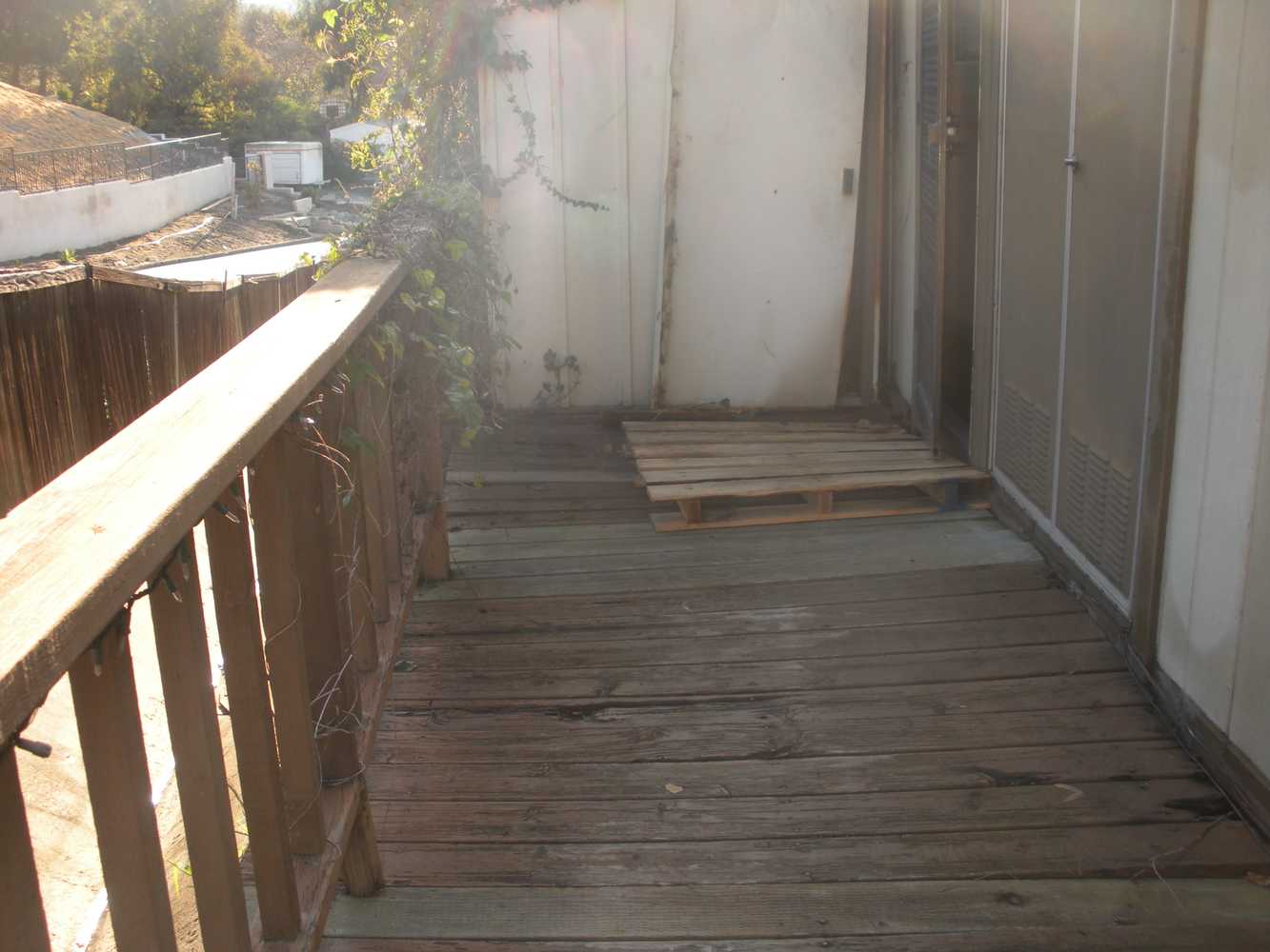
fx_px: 1321
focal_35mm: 36
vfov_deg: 39.7
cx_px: 635
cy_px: 476
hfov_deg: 51.4
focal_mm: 6.3
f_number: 3.5
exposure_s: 1/96.3
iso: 64
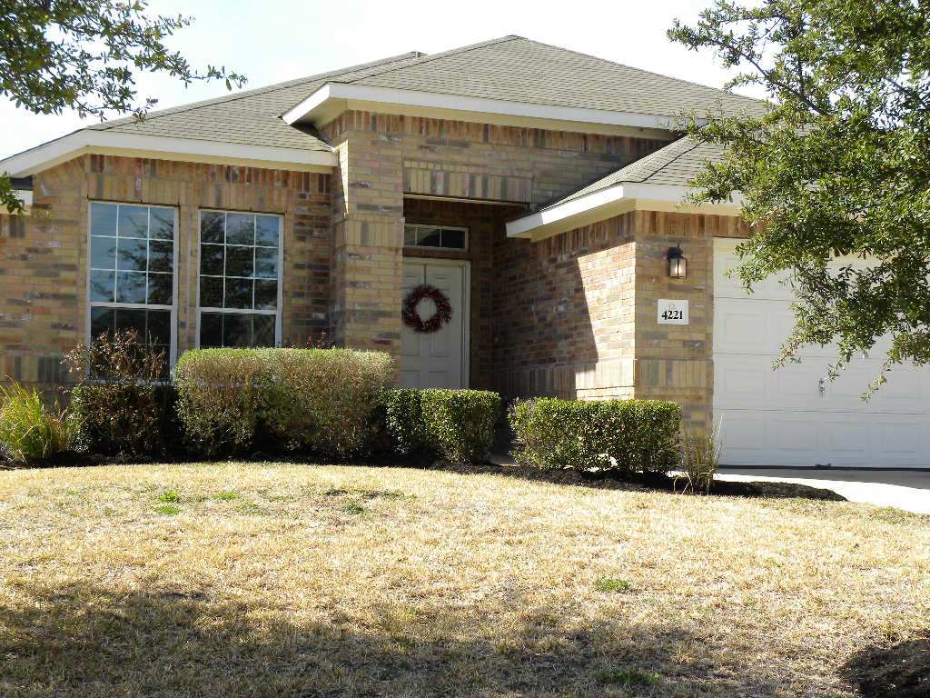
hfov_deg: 33.2
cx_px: 465
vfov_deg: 25.2
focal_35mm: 58
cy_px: 349
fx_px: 1558
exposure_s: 1/180
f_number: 5
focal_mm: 10.3
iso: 64
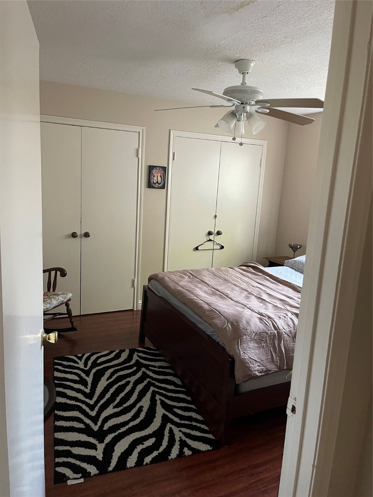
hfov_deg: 54.9
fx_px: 359
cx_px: 186
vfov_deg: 69.4
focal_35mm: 25
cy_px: 248
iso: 500
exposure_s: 1/48
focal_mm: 5.1
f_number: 1.6
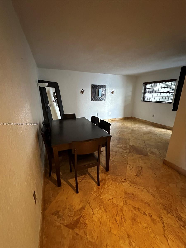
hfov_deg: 85.7
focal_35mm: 14
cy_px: 124
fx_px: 100
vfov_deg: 102.1
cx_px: 93
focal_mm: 2.22
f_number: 2.2
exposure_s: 1/60
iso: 1000
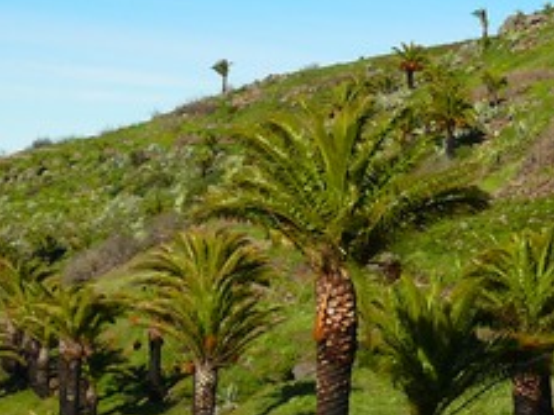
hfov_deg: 15.5
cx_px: 843
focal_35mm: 117
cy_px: 62
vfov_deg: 12.6
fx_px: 1872
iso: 100
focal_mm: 7.4
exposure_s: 1/200
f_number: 4.5
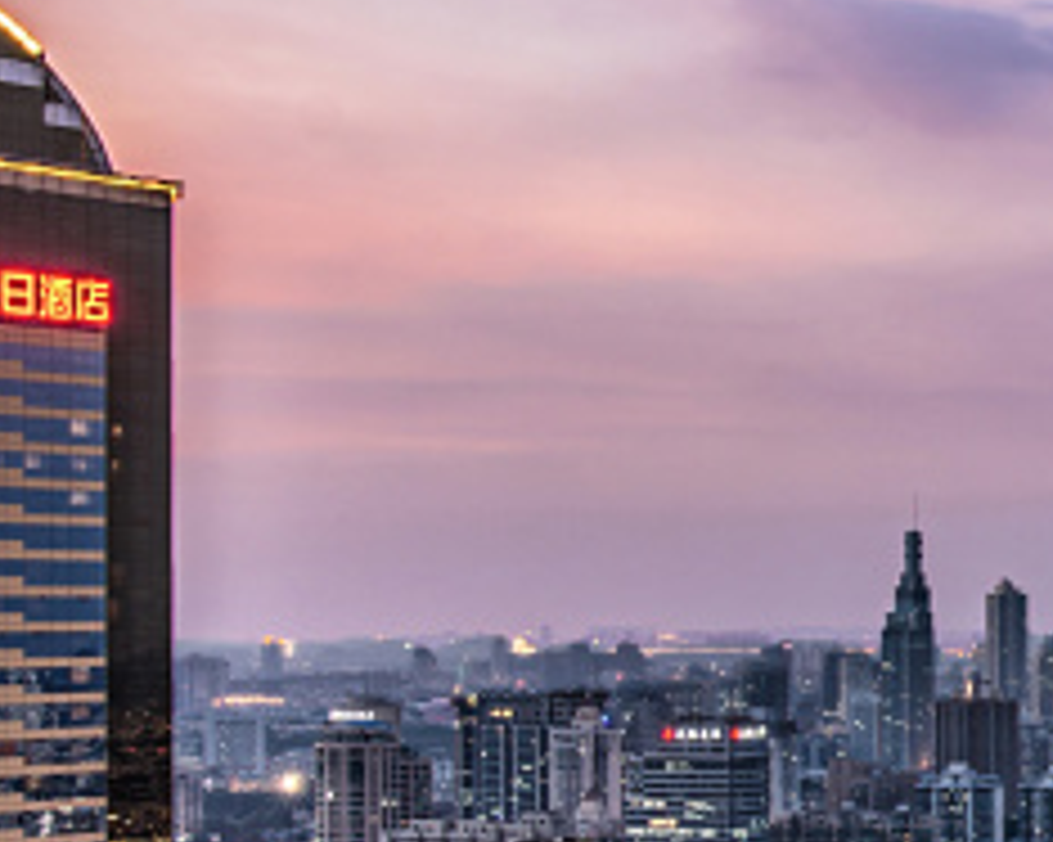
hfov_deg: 21.4
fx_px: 2399
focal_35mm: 77
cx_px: 1516
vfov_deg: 19.8
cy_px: 579
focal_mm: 16
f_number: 11
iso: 50
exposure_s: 6
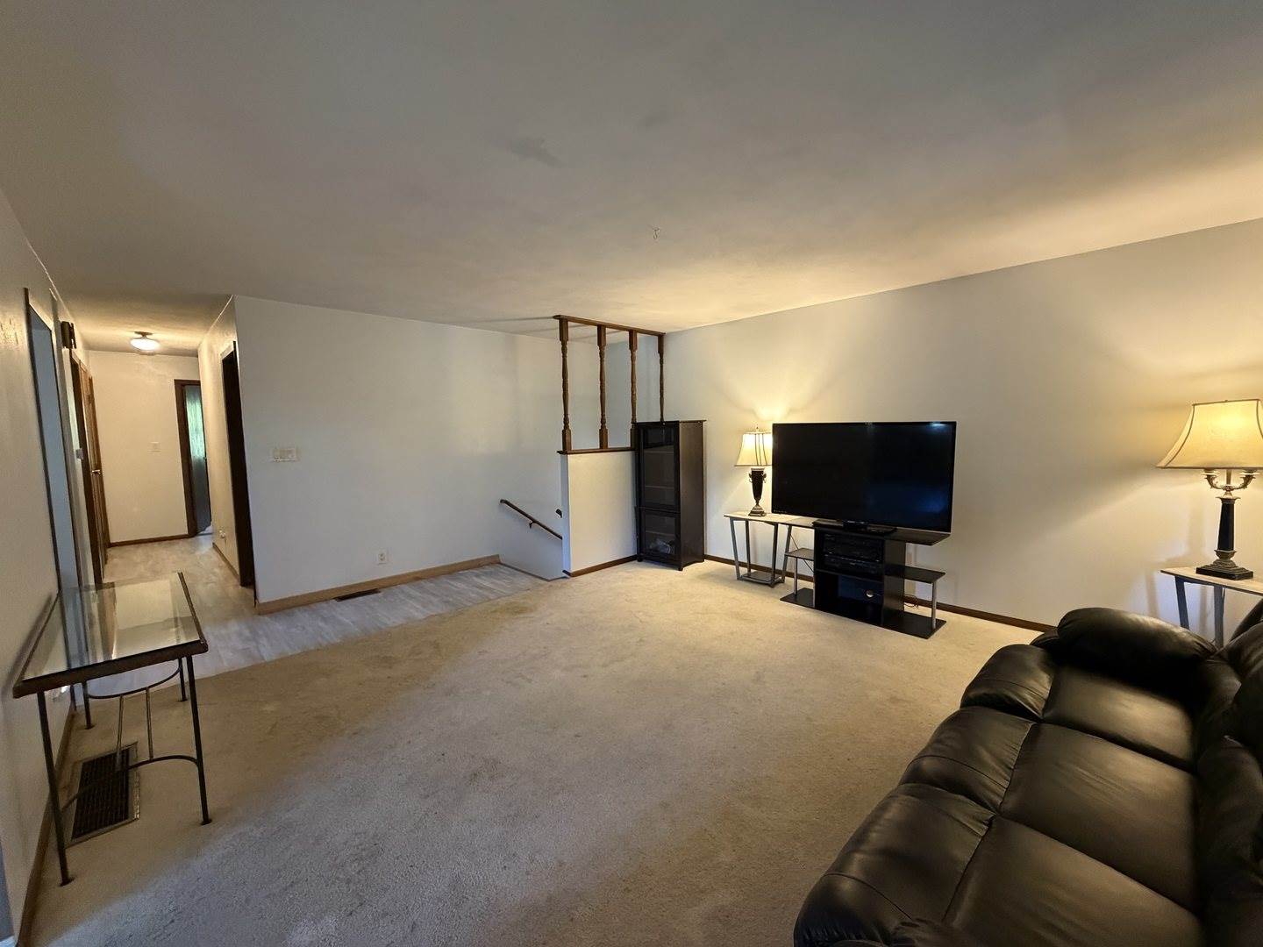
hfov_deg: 102.1
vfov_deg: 85.7
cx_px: 632
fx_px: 511
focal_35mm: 14
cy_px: 474
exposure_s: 1/60
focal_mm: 2.22
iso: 640
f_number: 2.2
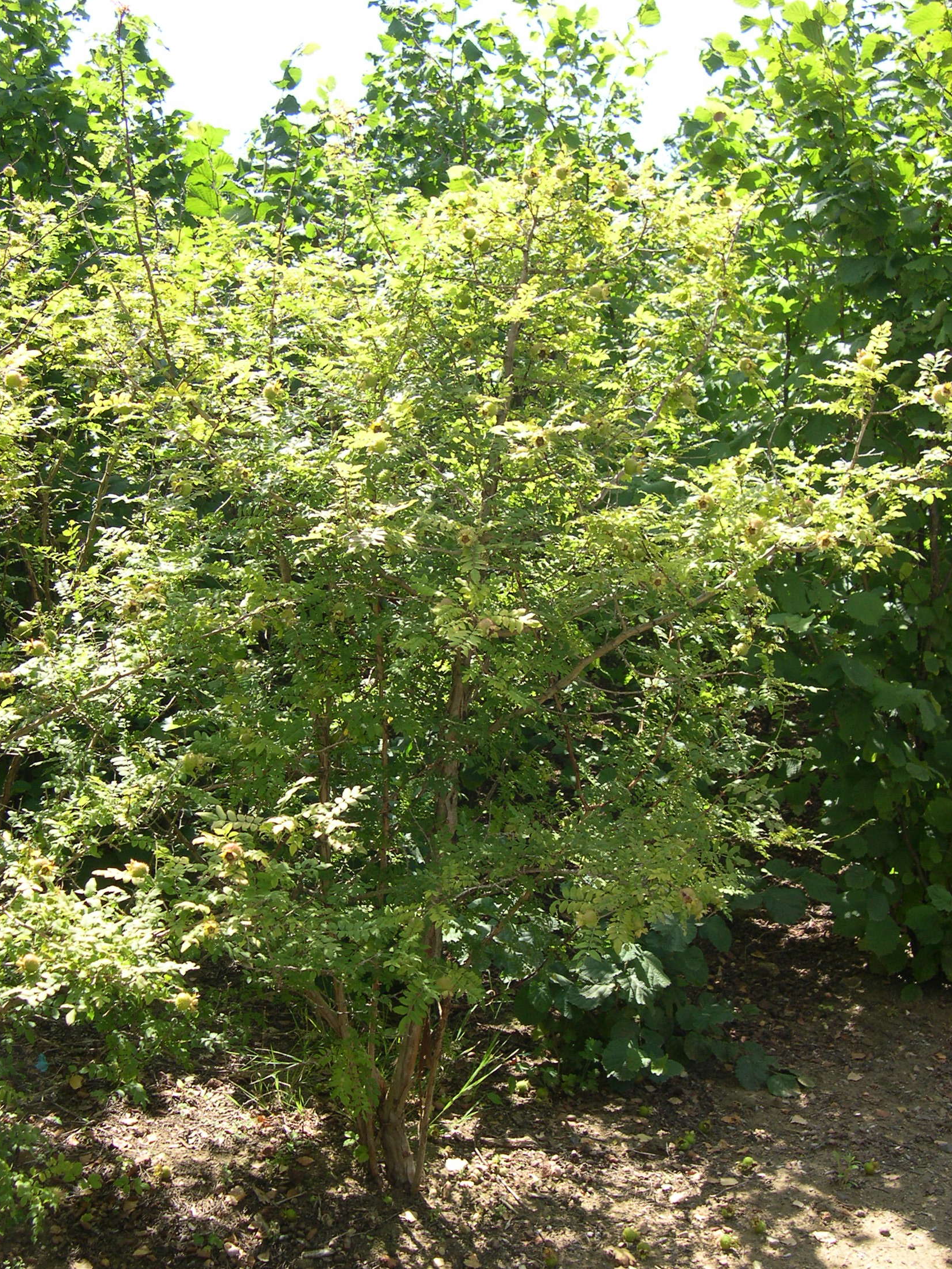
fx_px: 1430
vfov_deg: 47.9
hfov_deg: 36.8
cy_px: 642
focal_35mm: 39
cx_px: 471
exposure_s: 1/365
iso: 100
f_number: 2.8
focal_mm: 8
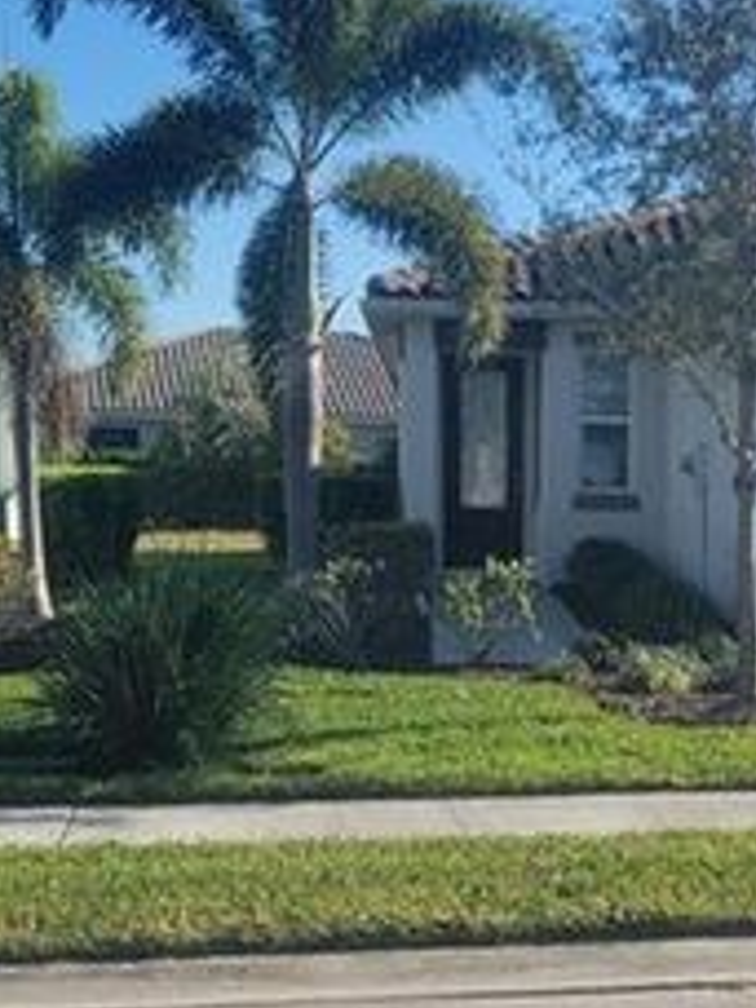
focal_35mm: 76
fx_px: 2213
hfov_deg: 19.0
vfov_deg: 25.5
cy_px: 679
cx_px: 712
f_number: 1.8
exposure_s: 1/1973
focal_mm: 5.4
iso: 40
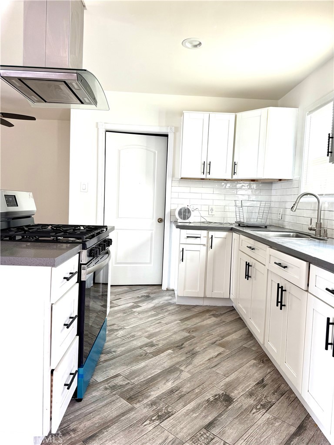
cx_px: 167
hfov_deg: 56.8
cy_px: 222
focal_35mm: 24
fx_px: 309
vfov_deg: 71.6
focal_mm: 6.76
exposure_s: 1/121
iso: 80
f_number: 1.78
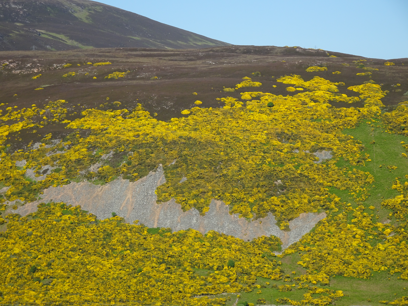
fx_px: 1685
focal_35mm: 143
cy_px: 153
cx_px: 204
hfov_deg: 13.8
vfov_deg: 10.4
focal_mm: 24.36
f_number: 5.6
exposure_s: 1/400
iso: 80
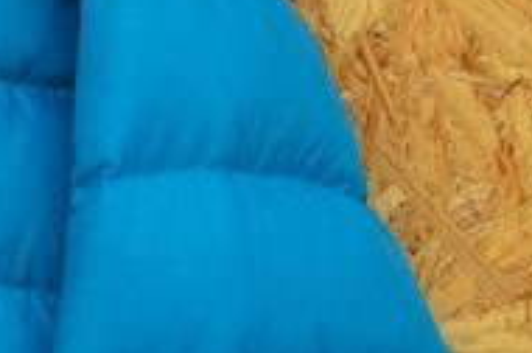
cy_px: -59
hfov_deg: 12.9
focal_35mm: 144
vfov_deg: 9.4
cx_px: -423
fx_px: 2124
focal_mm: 26
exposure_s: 1/125
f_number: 7.1
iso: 800
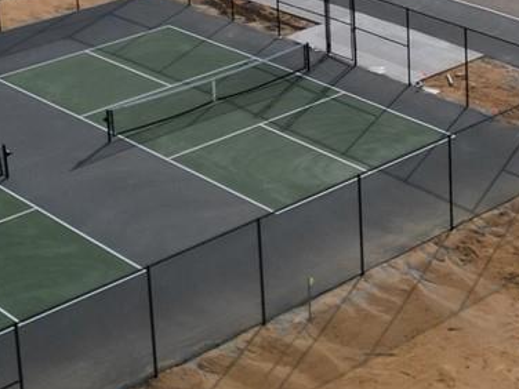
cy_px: -73
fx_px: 1529
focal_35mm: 102
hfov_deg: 18.7
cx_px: 536
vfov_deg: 14.1
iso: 150
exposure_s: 1/6000
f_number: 1.7
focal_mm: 6.72
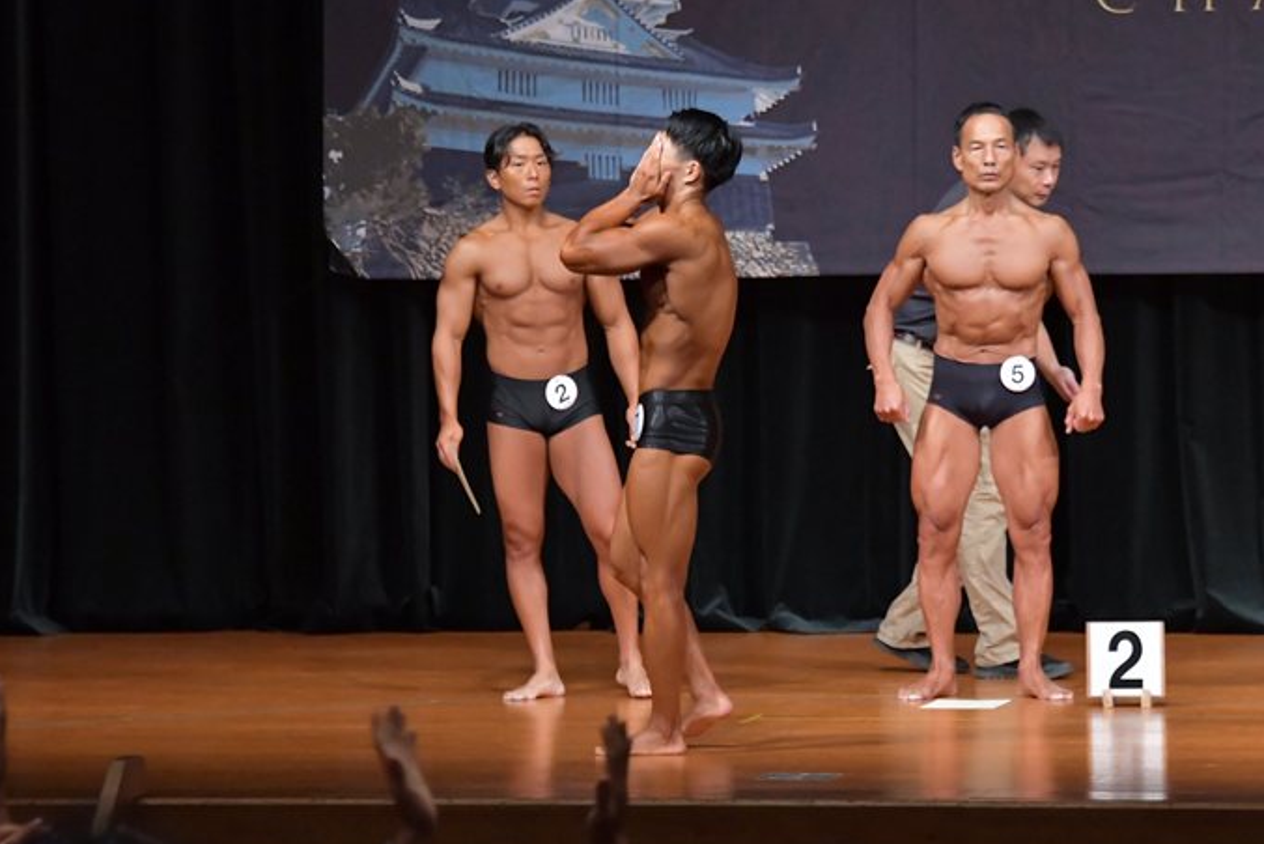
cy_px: 388
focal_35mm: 231
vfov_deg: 6.0
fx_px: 8114
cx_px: 587
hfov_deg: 8.9
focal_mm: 135
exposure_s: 1/400
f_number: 5.6
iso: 6400
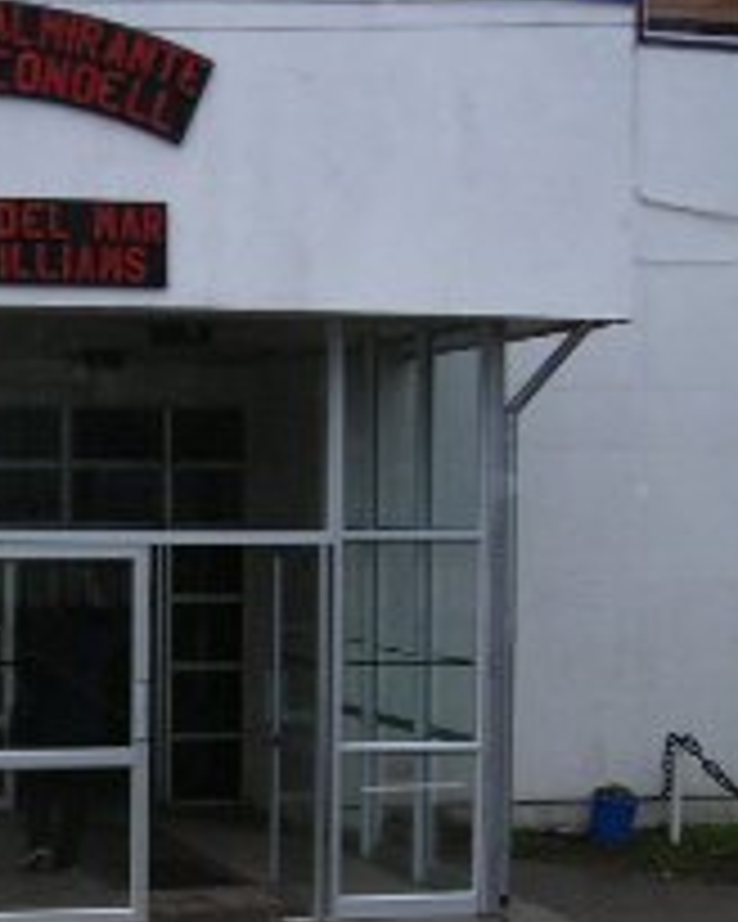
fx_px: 2211
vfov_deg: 23.5
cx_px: 72
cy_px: 571
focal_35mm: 81
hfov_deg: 18.6
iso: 115
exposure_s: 1/60.1
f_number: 3.2
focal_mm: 6.3
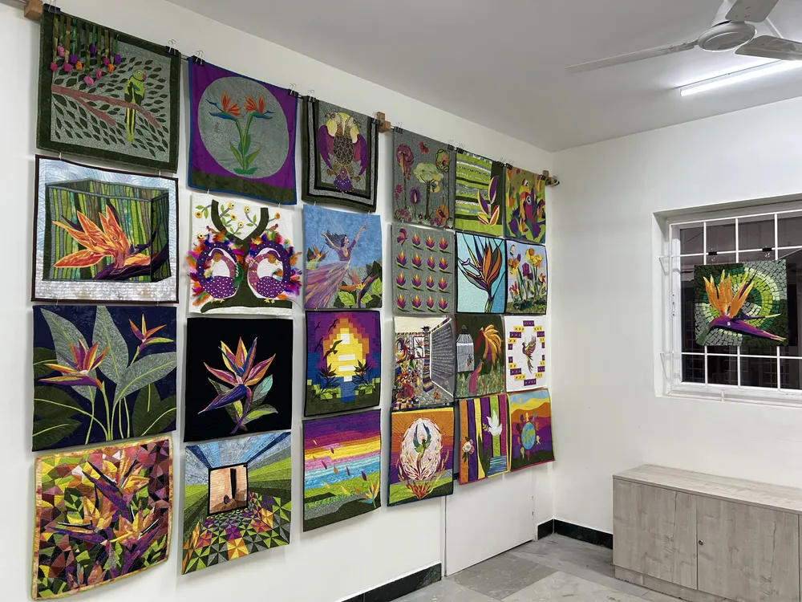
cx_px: 401
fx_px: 602
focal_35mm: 26
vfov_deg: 53.1
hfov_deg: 67.3
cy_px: 301
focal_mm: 5.7
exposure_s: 1/100
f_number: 1.5
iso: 80
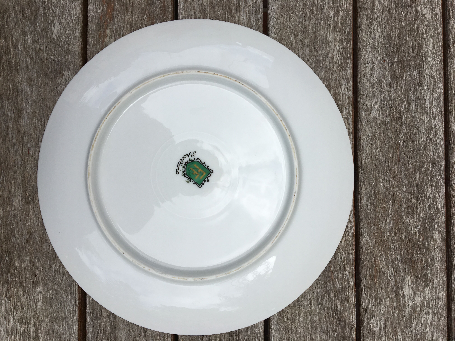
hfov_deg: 61.7
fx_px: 381
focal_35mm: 29
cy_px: 170
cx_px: 228
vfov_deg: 48.2
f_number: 2.2
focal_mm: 4.15
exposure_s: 1/1304
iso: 25
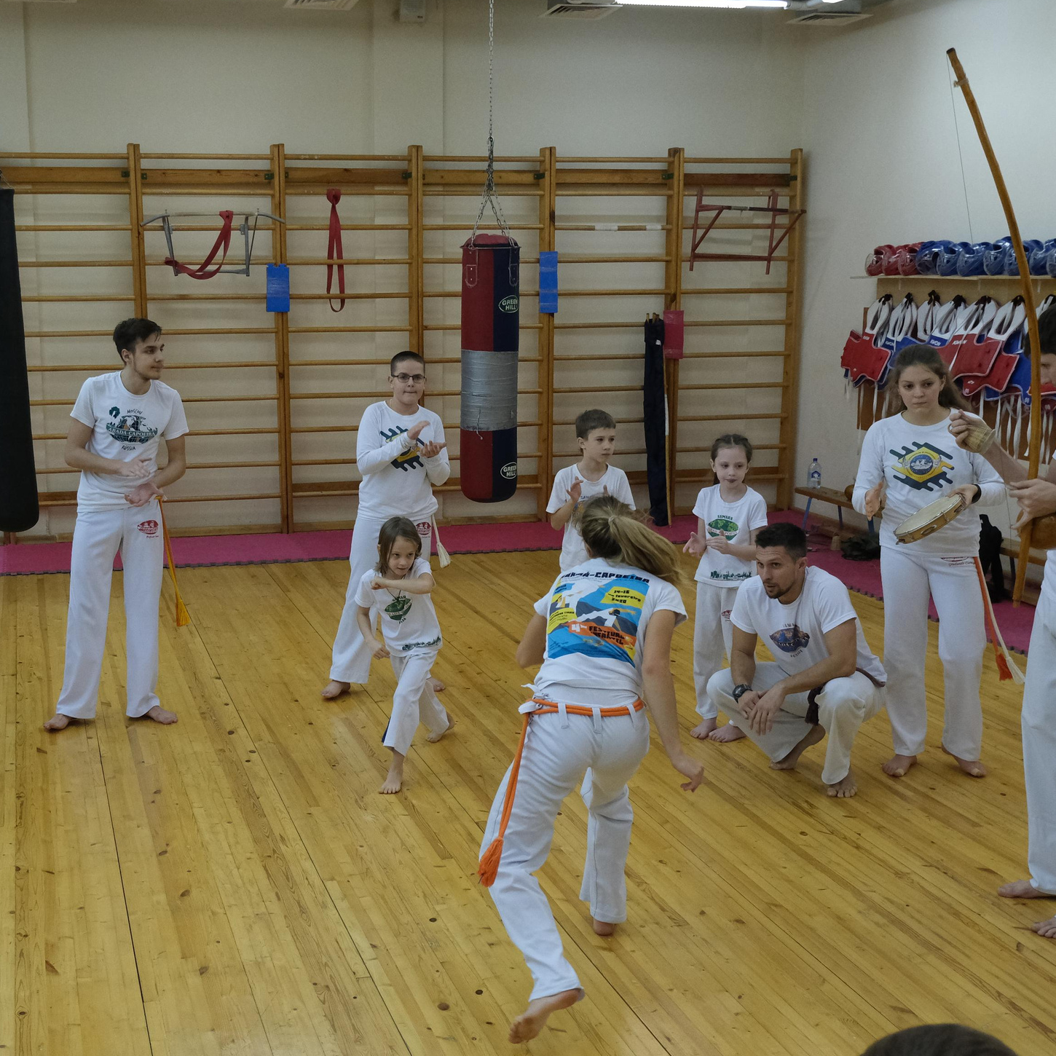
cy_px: 608
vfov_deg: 37.5
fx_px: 1553
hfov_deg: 37.2
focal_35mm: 45
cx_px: 367
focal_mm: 19.7
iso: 2500
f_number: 4
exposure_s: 1/320
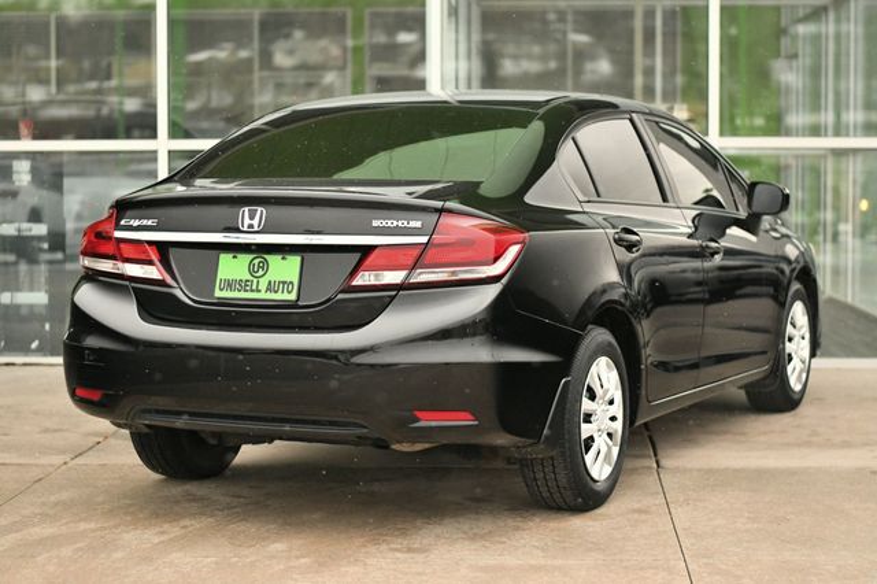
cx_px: 438
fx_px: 1826
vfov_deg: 18.2
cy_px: 292
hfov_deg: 27.0
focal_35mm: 75
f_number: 2
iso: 2500
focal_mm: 50
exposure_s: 1/640
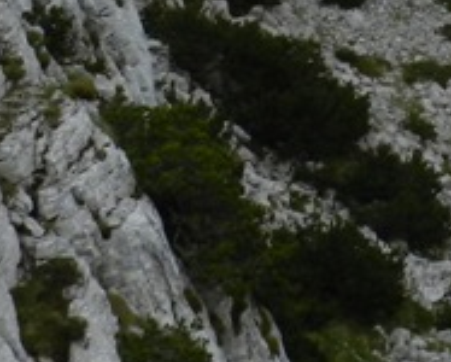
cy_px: -241
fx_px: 1644
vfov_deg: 11.8
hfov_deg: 15.0
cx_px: 564
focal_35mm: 123
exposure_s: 1/800
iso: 160
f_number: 4
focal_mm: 4
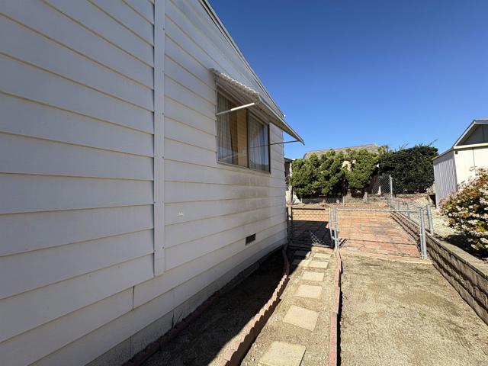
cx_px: 244
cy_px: 183
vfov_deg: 85.7
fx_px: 197
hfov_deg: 102.1
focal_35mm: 14
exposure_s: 1/1277
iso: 40
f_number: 2.2
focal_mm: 2.22
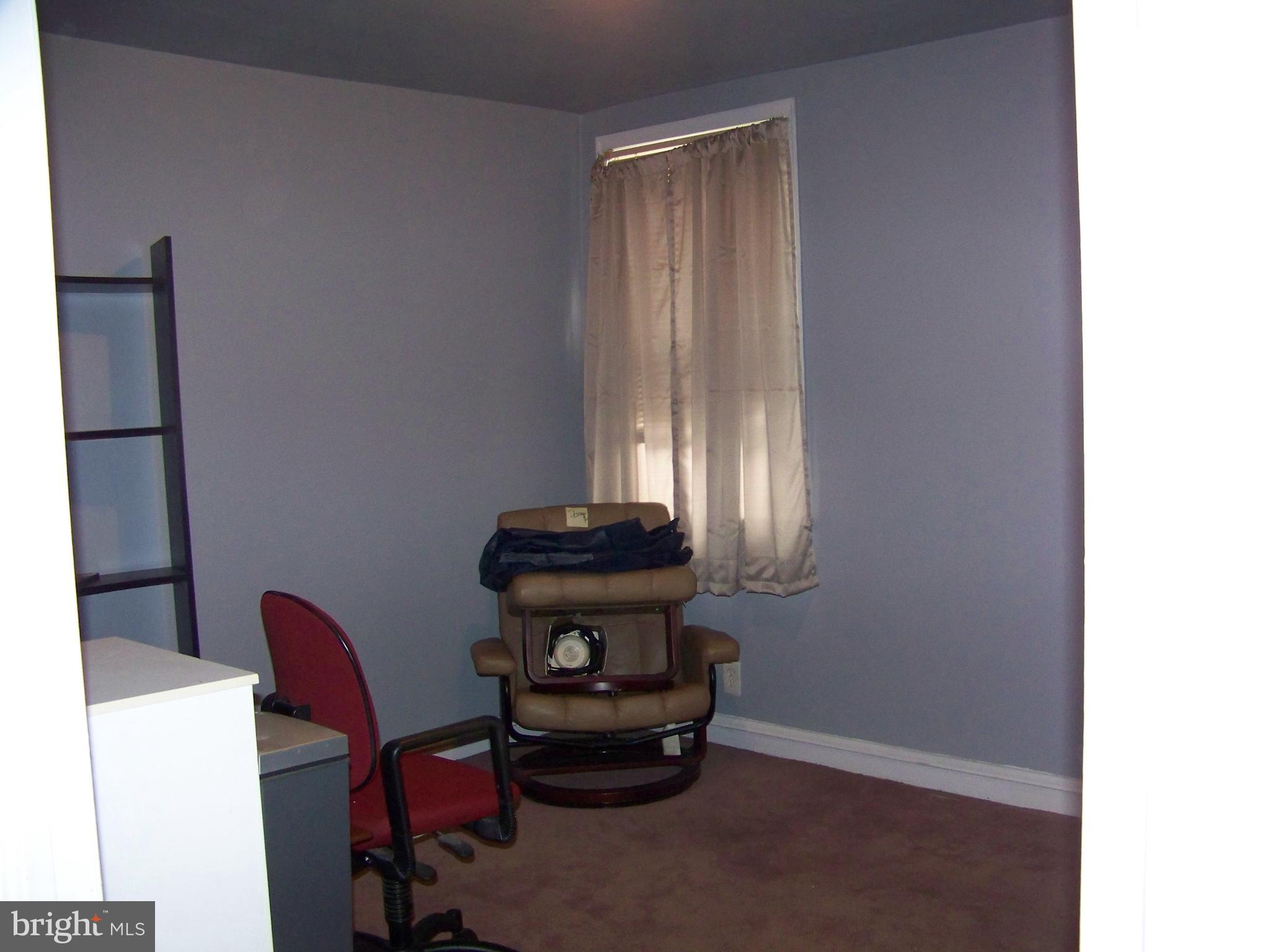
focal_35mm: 36
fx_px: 1321
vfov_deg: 39.7
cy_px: 476
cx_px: 635
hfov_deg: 51.4
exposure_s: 1/30
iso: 200
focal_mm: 5.85
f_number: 2.8
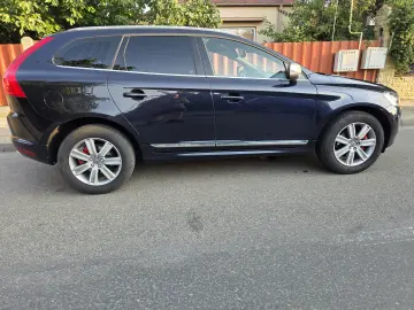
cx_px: 207
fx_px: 275
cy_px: 155
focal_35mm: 23
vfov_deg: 58.9
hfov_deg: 73.9
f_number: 1.7
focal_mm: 6.3
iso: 50
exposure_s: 1/180
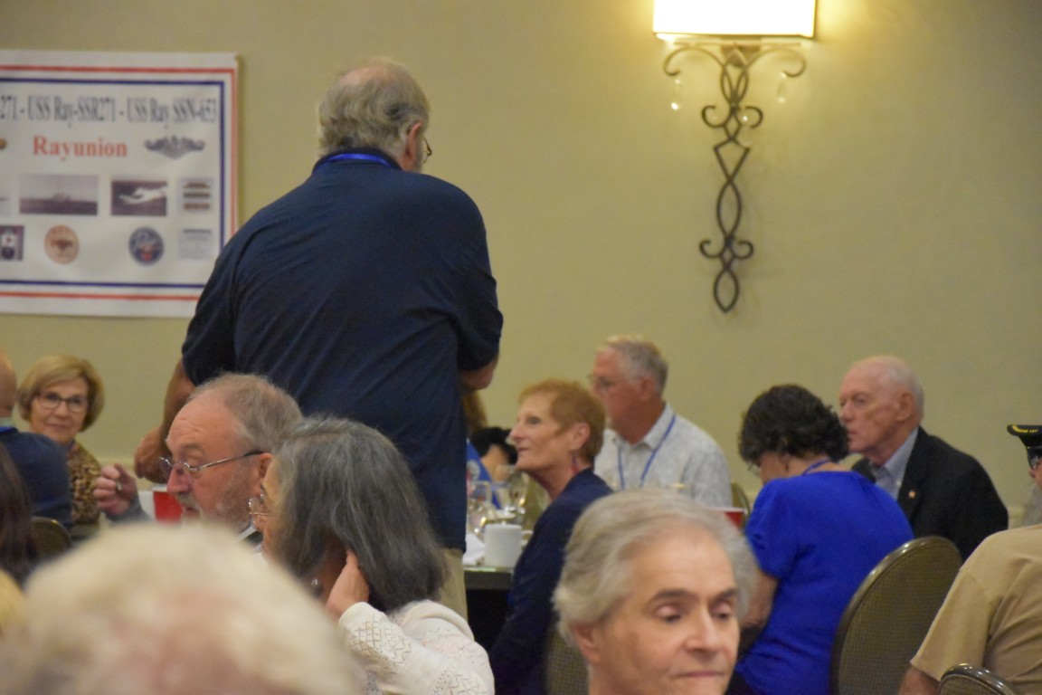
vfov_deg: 9.9
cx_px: 521
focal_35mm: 138
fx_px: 3994
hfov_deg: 14.9
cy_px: 348
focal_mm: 92
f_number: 5.6
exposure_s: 1/125
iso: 11400
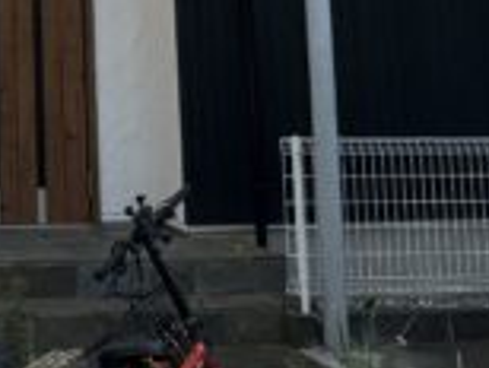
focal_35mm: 112
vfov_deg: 11.8
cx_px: -102
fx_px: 1585
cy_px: -374
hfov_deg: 16.8
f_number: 1.78
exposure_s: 1/1980
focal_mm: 6.76
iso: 80
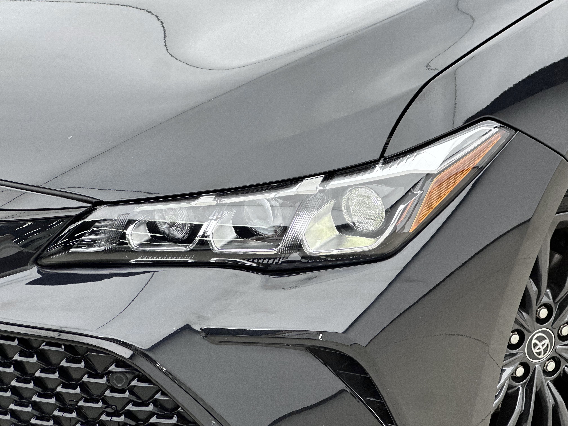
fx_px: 1263
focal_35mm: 77
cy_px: 213
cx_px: 284
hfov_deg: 25.3
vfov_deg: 19.1
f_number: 2.8
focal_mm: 9
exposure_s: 1/100
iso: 80
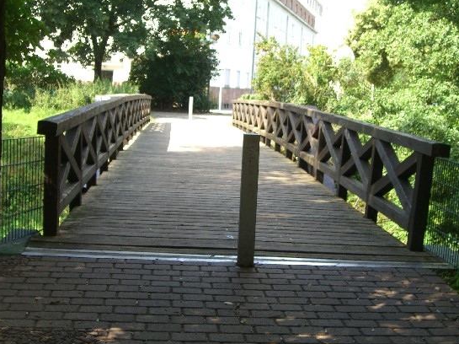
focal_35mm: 61
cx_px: 230
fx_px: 808
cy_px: 179
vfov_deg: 24.0
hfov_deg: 31.7
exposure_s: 1/125
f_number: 3.6
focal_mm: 11.8
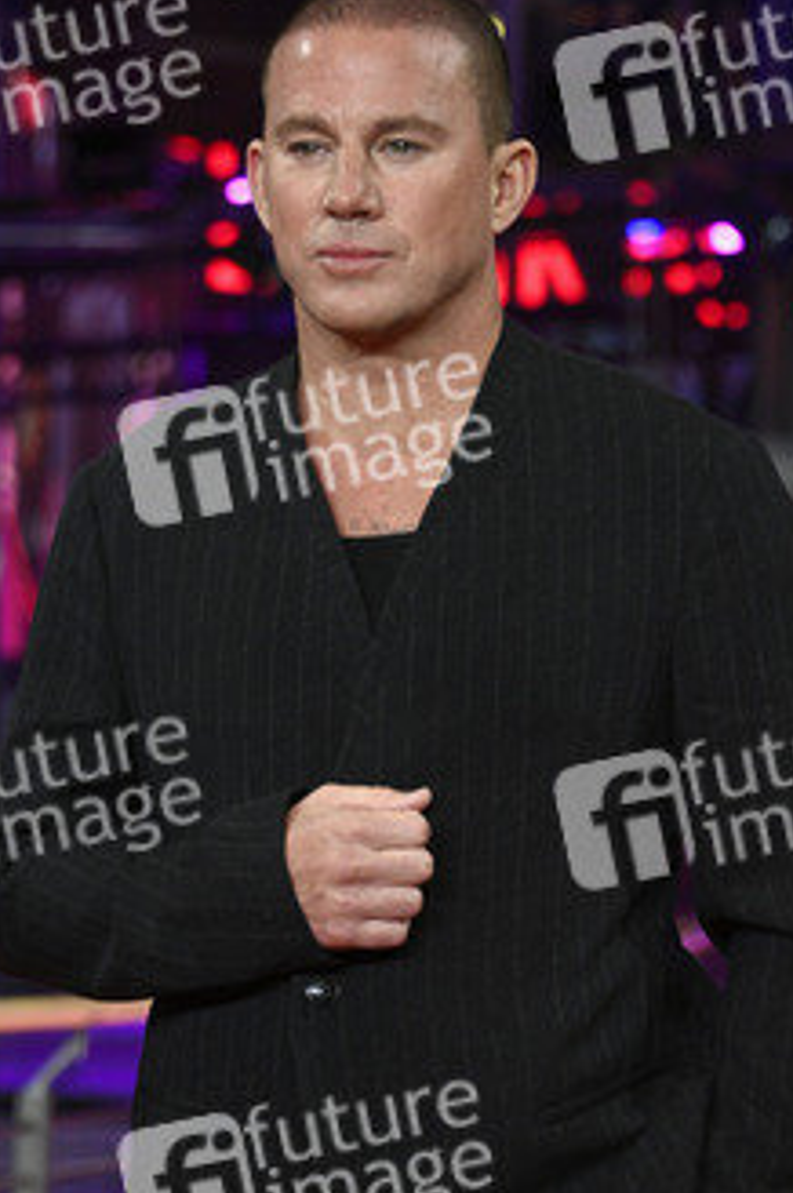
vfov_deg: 13.8
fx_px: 4933
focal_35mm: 149
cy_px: 622
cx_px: 411
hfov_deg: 9.2
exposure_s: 1/250
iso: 4000
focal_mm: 122
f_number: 5.6
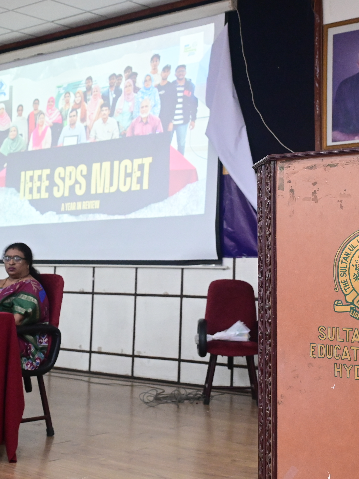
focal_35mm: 56
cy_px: 189
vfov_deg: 34.2
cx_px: 161
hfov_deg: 26.1
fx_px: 774
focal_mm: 28
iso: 6400
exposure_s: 1/125
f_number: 4
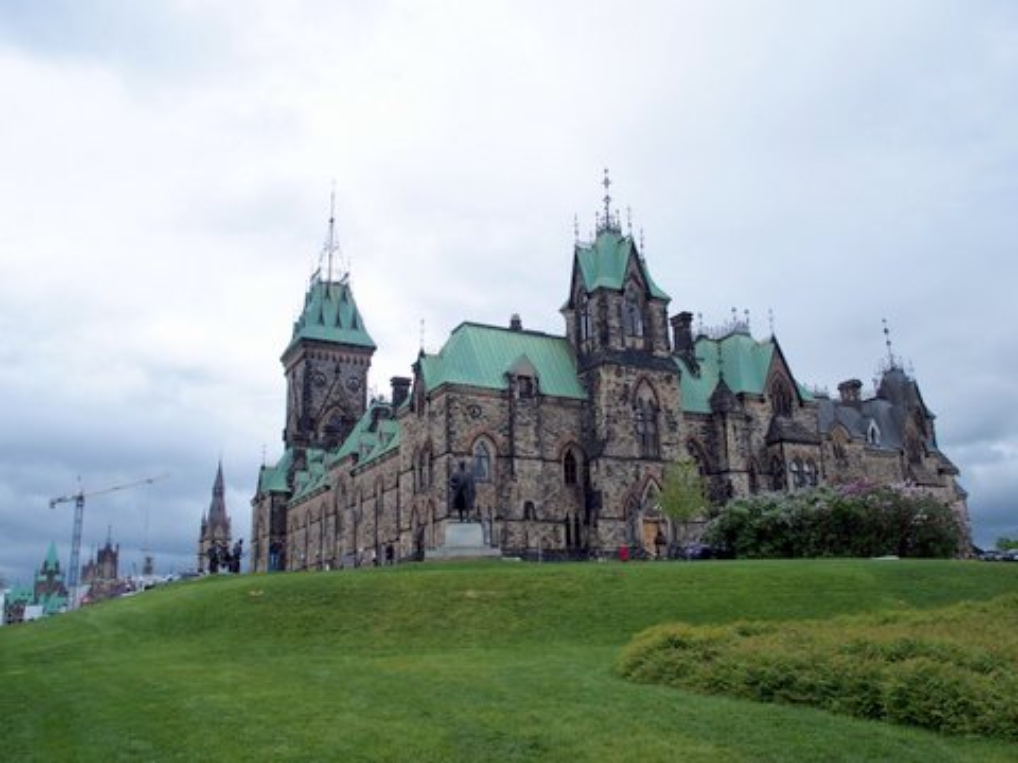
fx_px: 941
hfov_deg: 56.8
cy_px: 382
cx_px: 509
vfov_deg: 44.2
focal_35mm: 32
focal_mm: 6.7
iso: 100
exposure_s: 1/800
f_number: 4
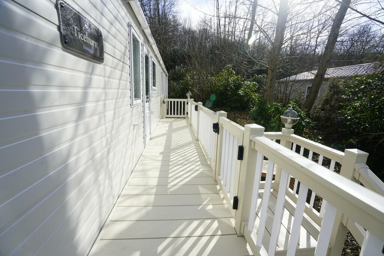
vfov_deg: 73.8
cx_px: 192
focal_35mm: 16
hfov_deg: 96.7
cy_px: 128
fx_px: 171
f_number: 10
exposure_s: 1/100
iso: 100
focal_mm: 16
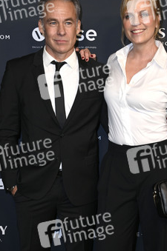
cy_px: 119
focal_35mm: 59
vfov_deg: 34.0
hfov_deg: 22.9
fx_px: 412
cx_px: 97
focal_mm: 50
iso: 800
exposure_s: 1/250
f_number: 5.6
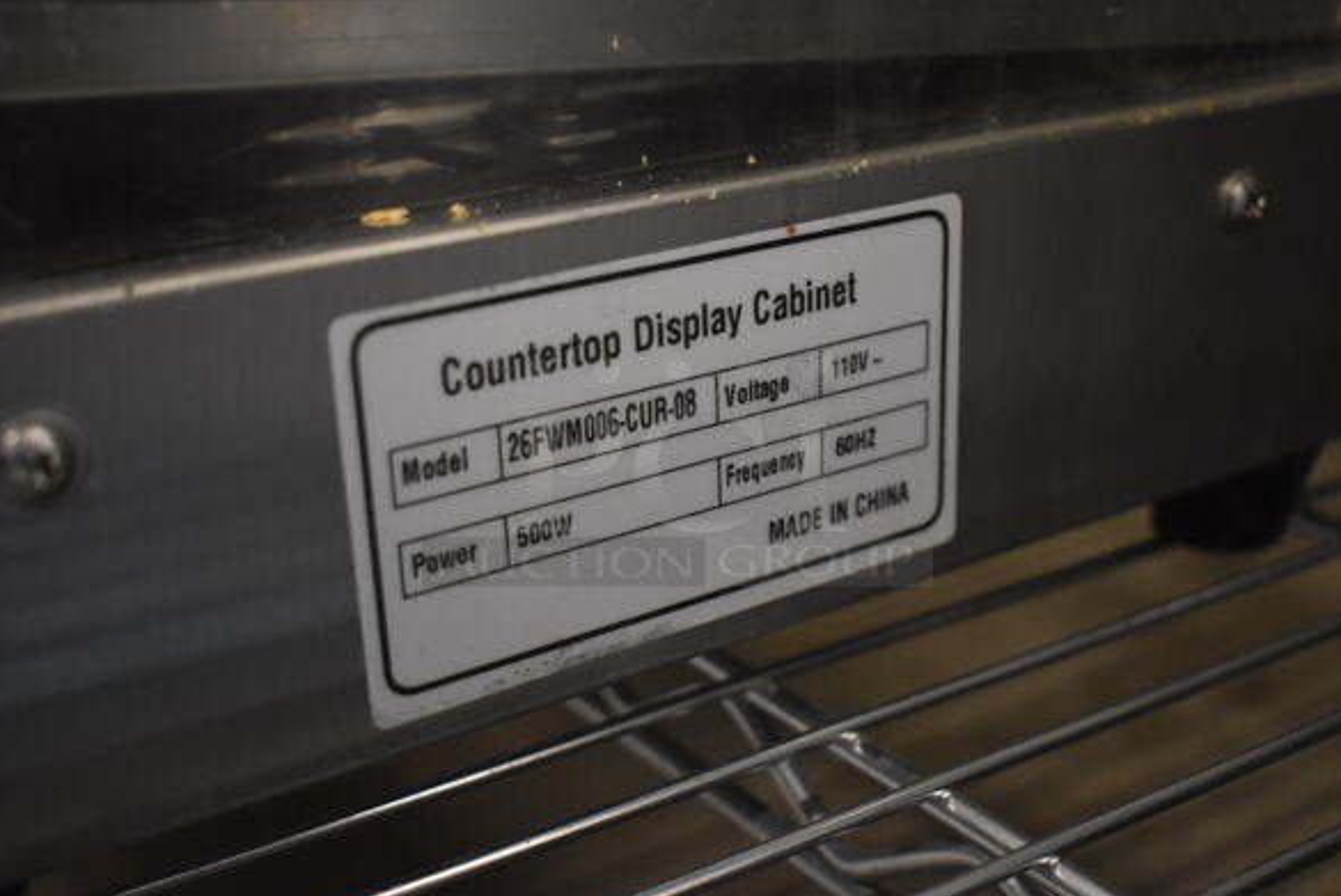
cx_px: 679
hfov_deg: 40.7
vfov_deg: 27.8
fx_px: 1809
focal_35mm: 49
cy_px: 465
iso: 3200
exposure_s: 1/60
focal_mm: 31
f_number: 4.2
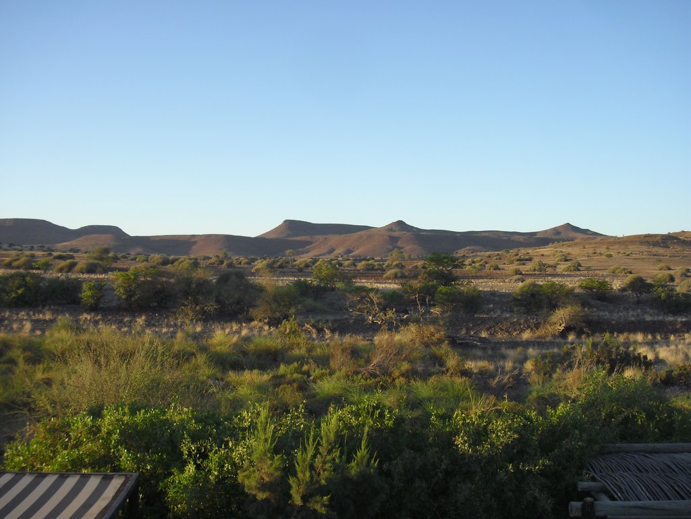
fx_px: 759
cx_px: 346
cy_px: 260
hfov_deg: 49.0
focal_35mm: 38
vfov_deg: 37.7
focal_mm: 6.2
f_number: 2.8
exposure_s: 1/400
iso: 100
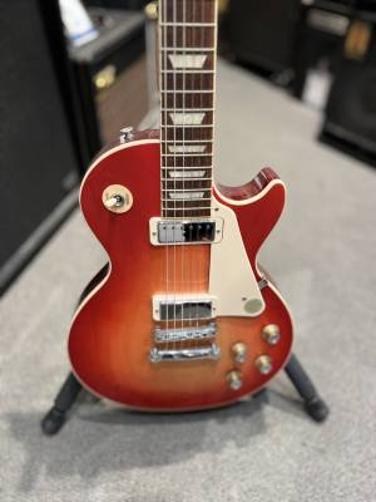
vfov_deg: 67.3
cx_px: 188
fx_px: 377
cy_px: 251
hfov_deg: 53.1
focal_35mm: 26
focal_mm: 5.7
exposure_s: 1/60
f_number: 1.5
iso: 200
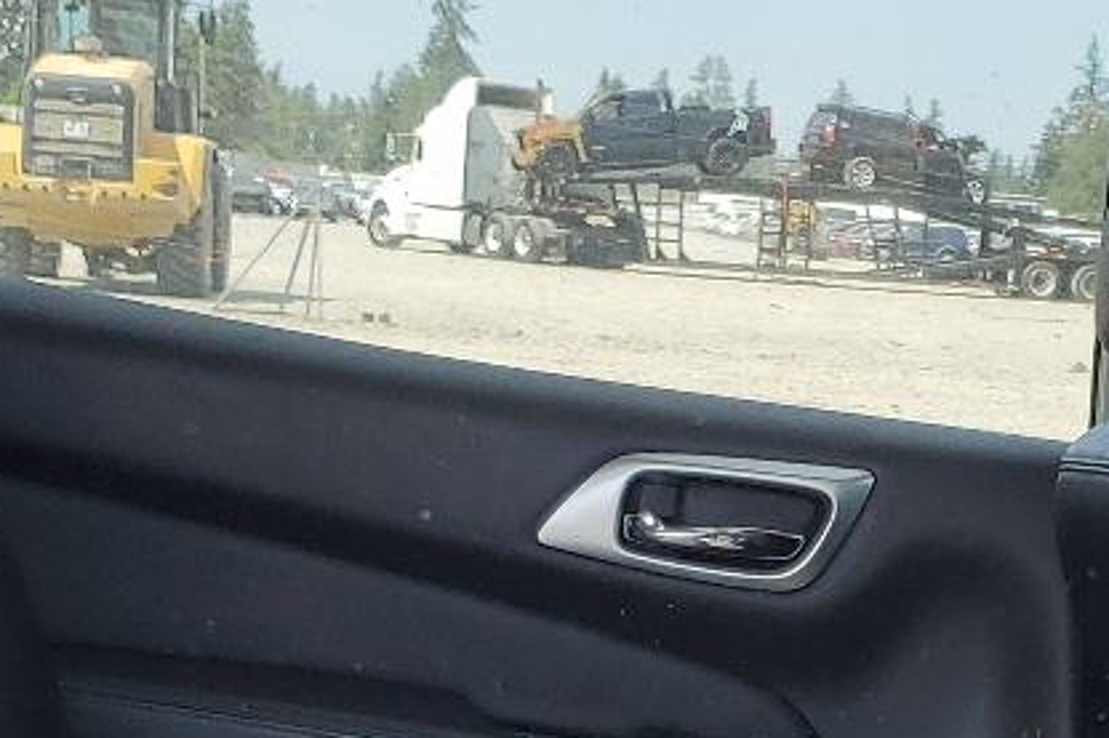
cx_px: 856
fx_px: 3202
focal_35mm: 104
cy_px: 1002
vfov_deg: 12.7
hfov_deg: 19.5
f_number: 1.5
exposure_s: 1/370
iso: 50
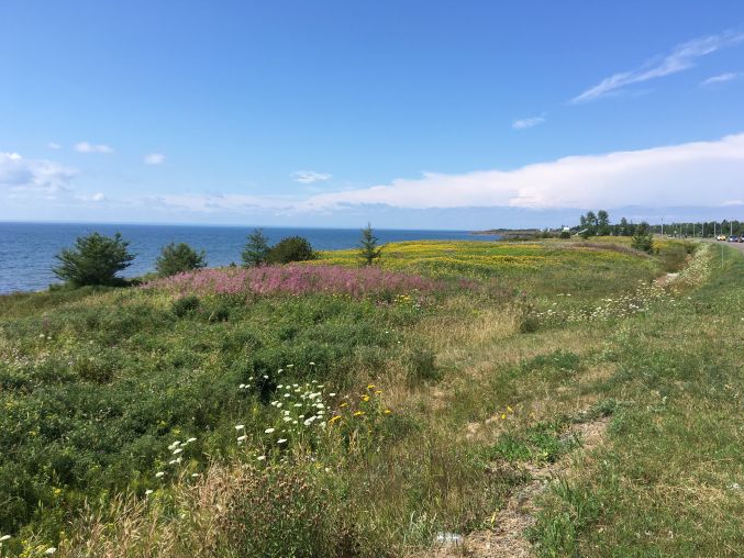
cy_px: 285
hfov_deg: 60.0
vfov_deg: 46.8
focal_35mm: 30
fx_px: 645
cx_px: 366
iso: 25
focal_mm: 4.15
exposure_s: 1/1451
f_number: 2.2
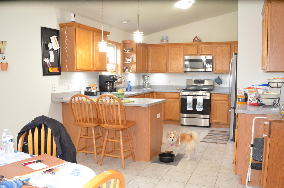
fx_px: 244
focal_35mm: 31
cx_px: 147
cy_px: 105
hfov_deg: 60.4
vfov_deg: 42.1
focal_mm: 18
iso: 3200
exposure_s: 1/60
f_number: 3.5
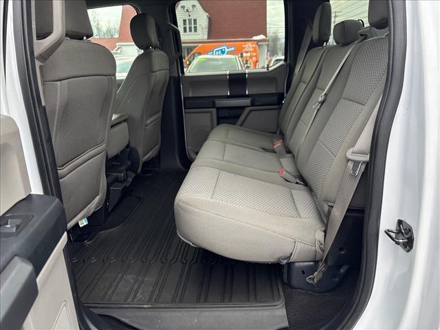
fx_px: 330
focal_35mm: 26
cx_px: 220
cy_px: 165
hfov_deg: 67.3
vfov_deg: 53.1
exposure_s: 1/178
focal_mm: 5.96
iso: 40
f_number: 1.6
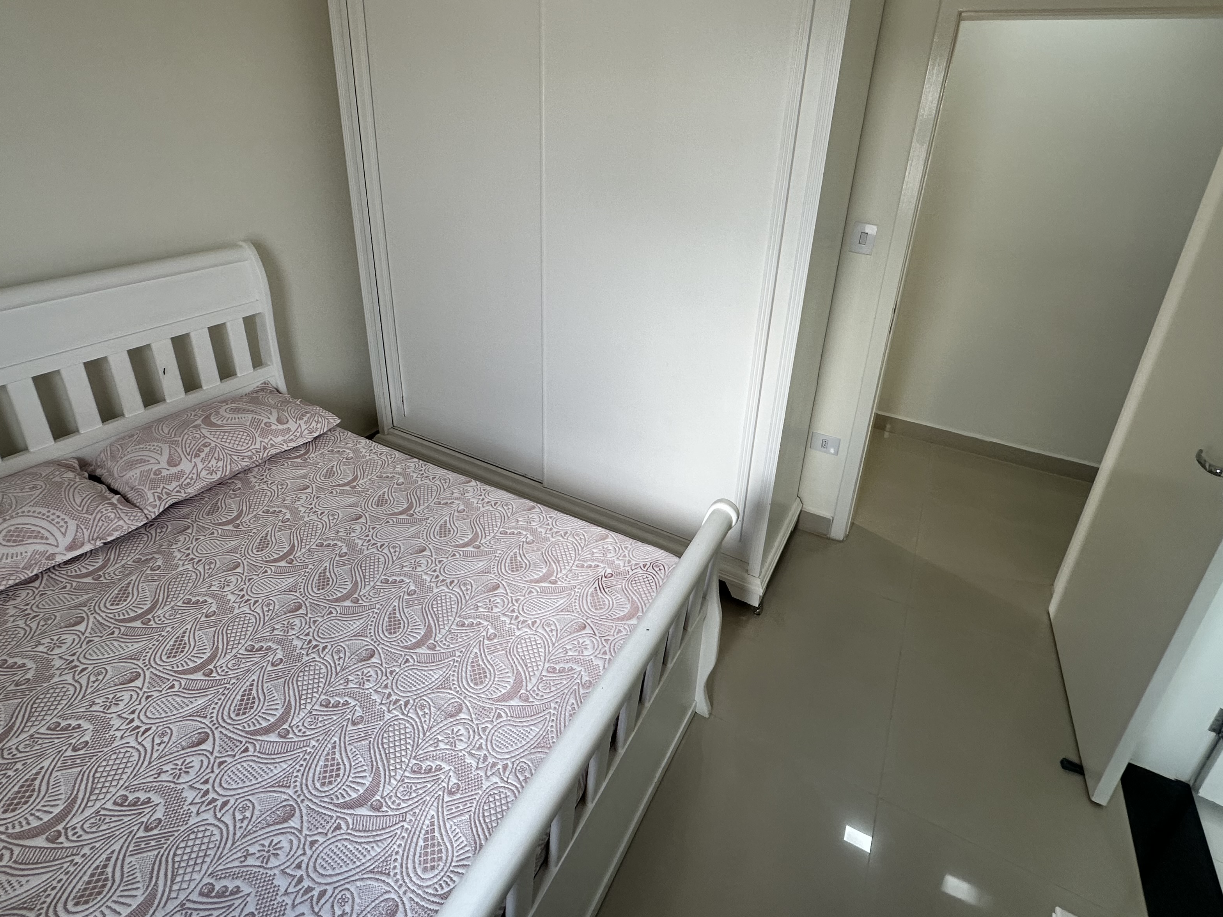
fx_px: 636
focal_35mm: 18
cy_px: 348
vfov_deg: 70.5
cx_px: 614
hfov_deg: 87.8
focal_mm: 2.22
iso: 125
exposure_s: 1/117
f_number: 2.2
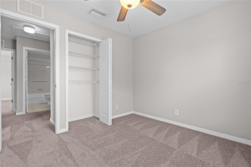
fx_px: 112
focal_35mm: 16
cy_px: 84
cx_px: 126
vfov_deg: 73.7
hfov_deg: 96.7
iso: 500
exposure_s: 1/5
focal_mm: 16
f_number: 8
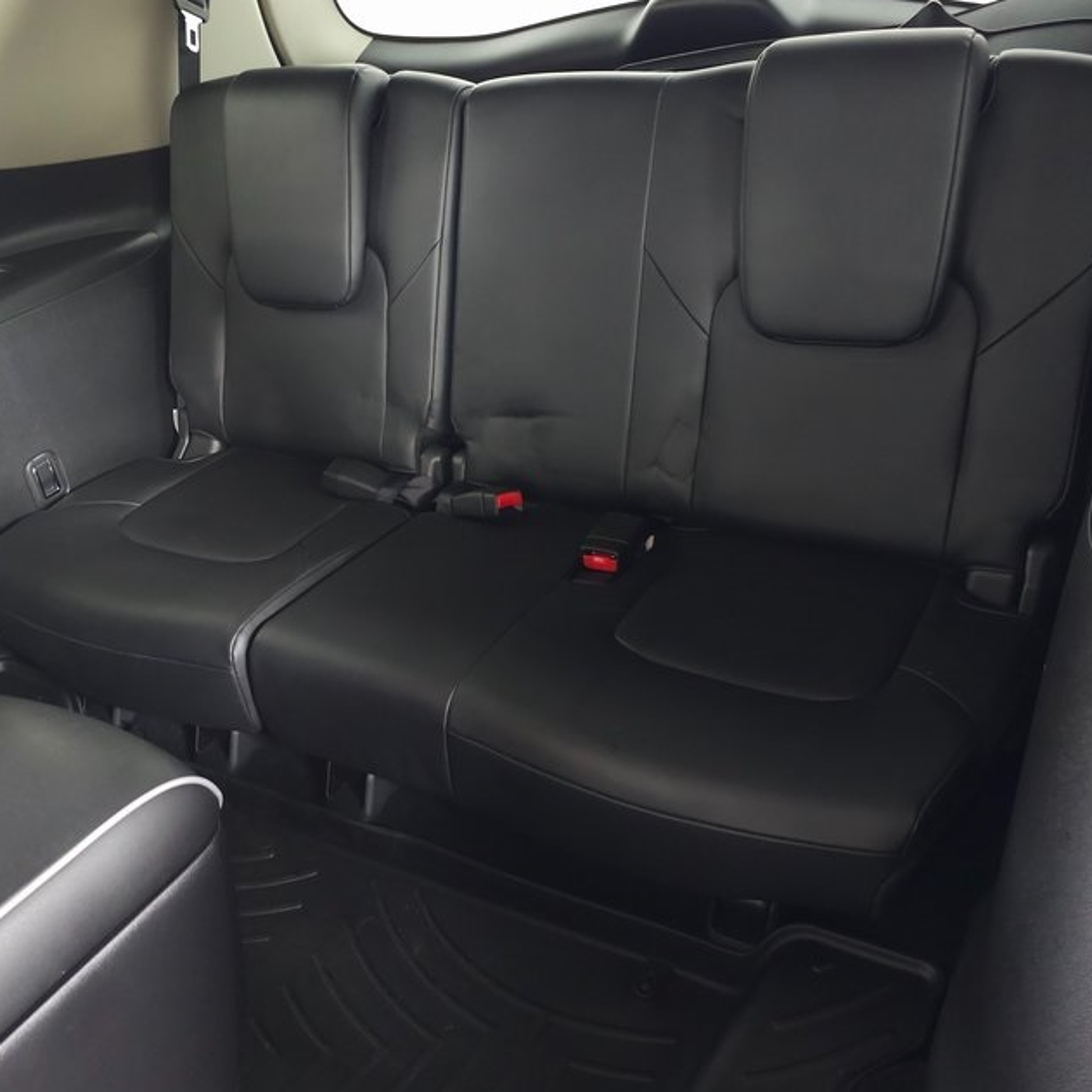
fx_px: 1178
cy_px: 581
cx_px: 517
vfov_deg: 49.7
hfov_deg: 49.7
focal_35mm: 33
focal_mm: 6.3
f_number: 1.7
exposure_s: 1/24
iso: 400
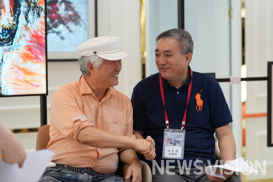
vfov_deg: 13.4
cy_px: 91
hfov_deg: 20.0
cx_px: 136
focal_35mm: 102
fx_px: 773
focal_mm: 102
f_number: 2.8
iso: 640
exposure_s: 1/125
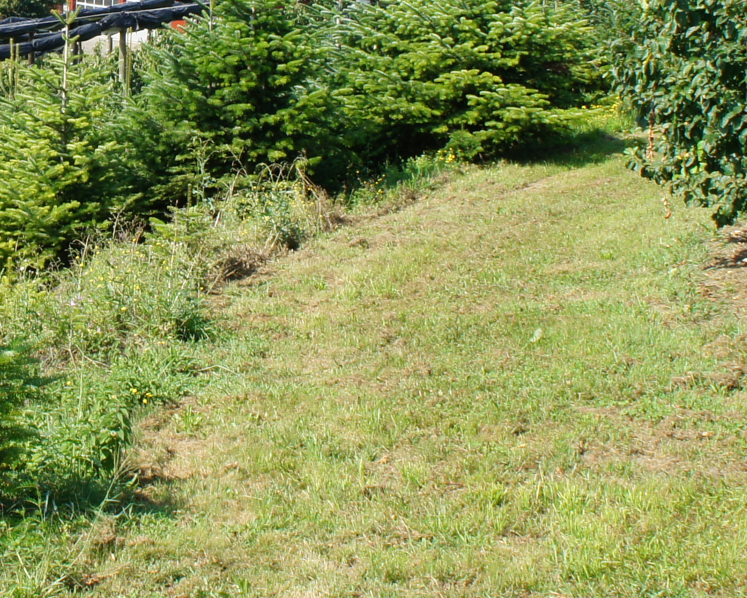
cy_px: 42
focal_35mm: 90
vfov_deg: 16.8
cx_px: 17
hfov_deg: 20.6
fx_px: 1990
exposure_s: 1/125
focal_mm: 18
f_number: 11
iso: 200
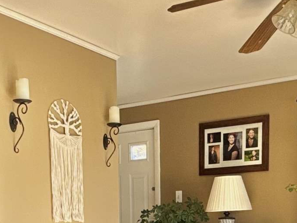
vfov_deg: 21.0
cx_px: 165
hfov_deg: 30.7
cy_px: 296
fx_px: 540
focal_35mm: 63
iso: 80
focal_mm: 2.22
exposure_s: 1/99
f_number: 2.2
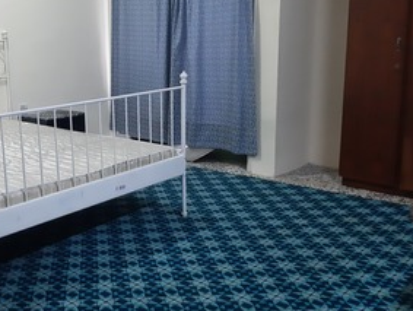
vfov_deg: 34.4
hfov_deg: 43.4
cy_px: 147
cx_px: 105
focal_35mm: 42
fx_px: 502
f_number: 1.7
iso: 400
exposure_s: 1/50
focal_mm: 3.93
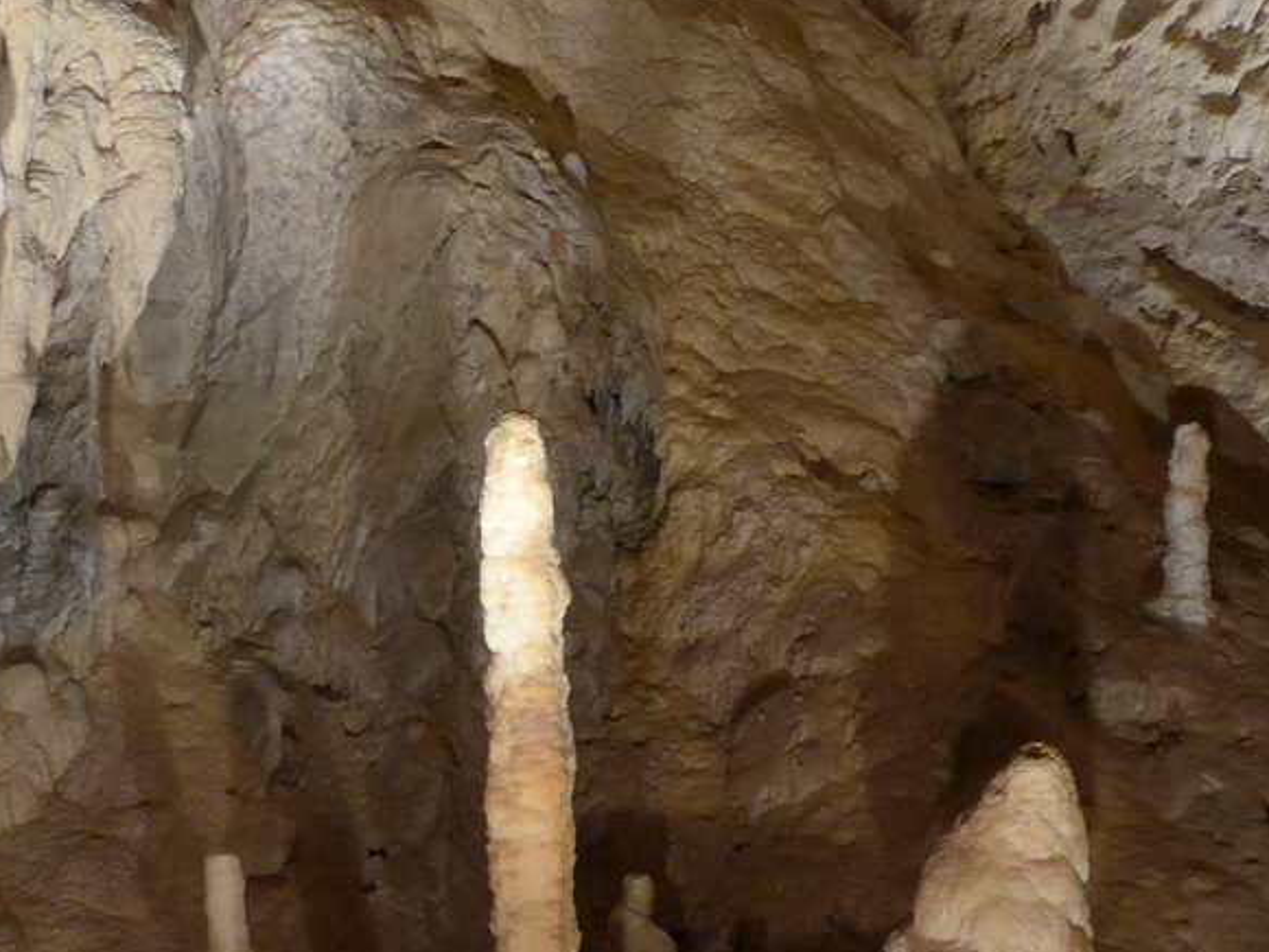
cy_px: 552
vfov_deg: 24.4
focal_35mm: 60
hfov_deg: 32.0
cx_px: 453
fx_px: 2200
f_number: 2
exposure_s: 1/25
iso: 400
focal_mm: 6
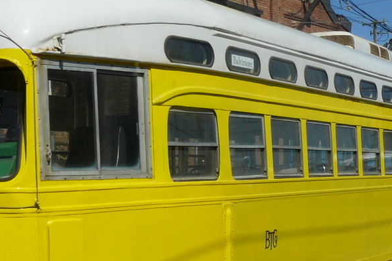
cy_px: 189
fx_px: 827
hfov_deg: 26.4
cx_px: 115
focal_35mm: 76
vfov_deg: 17.9
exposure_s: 1/400
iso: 100
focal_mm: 6
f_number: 8
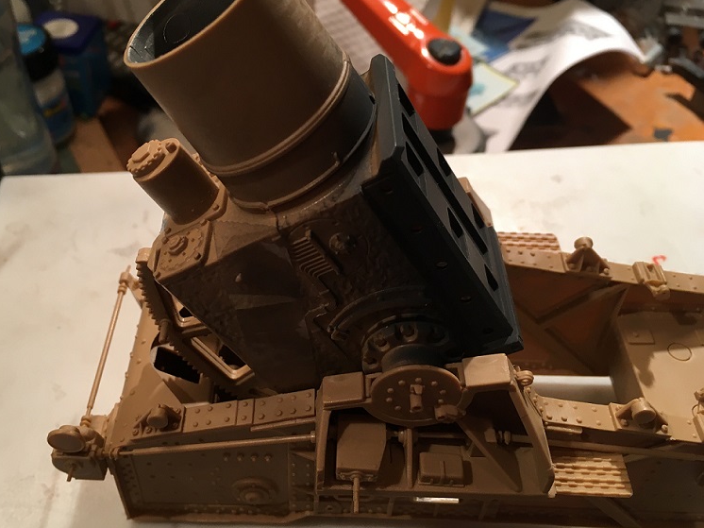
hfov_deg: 52.3
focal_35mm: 35
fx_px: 712
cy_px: 258
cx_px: 284
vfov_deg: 40.7
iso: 80
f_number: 2.2
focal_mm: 4.15
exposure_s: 1/33
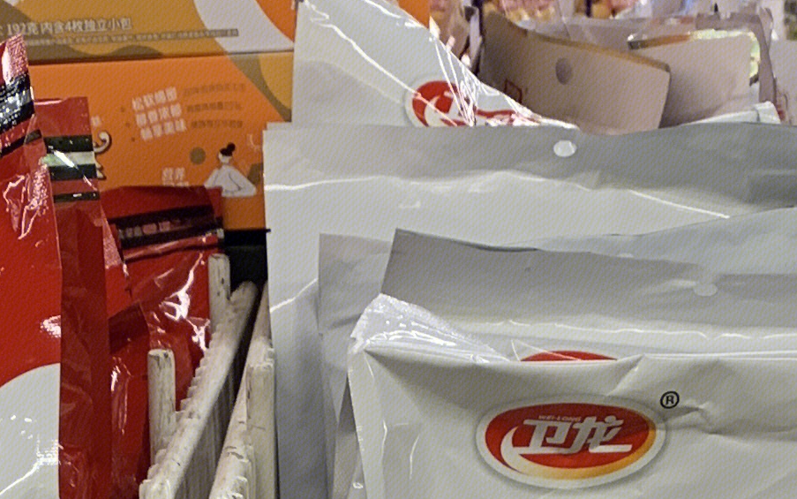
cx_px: 158
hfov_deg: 16.8
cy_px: 1237
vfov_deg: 9.4
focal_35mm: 123
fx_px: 2672
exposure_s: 1/50
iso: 64
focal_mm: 4.25
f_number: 1.8
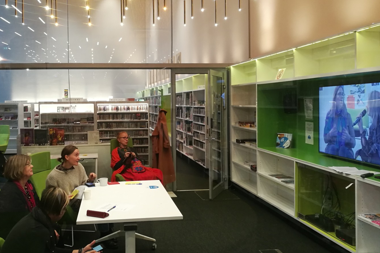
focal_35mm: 38
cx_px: 151
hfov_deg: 50.3
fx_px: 401
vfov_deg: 35.0
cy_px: 110
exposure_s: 1/33.3
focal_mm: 4.5
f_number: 2.2
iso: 200
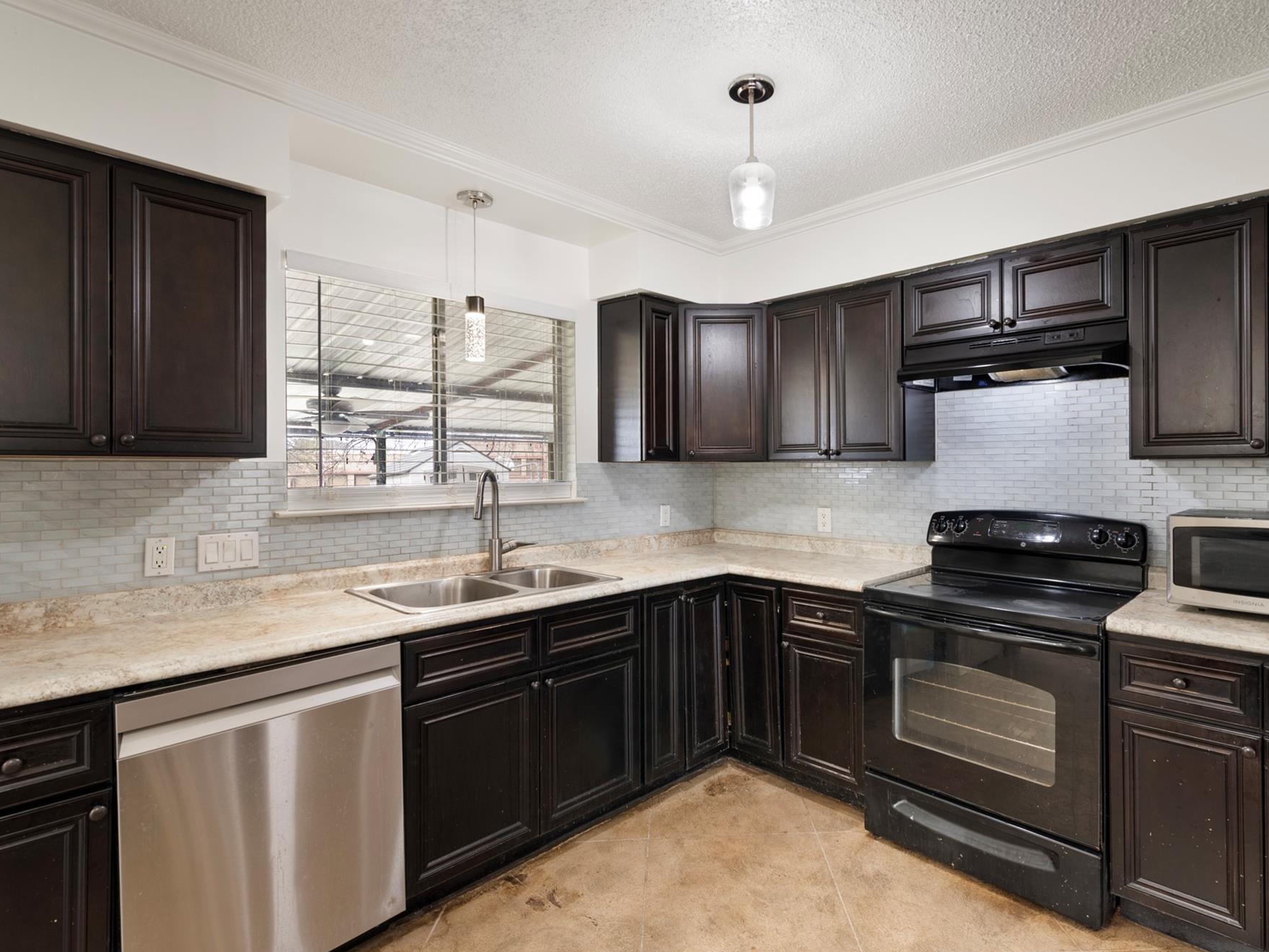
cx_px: 683
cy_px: 469
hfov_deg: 87.6
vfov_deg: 71.6
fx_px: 660
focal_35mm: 18
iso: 400
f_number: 8
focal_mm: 16
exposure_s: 3
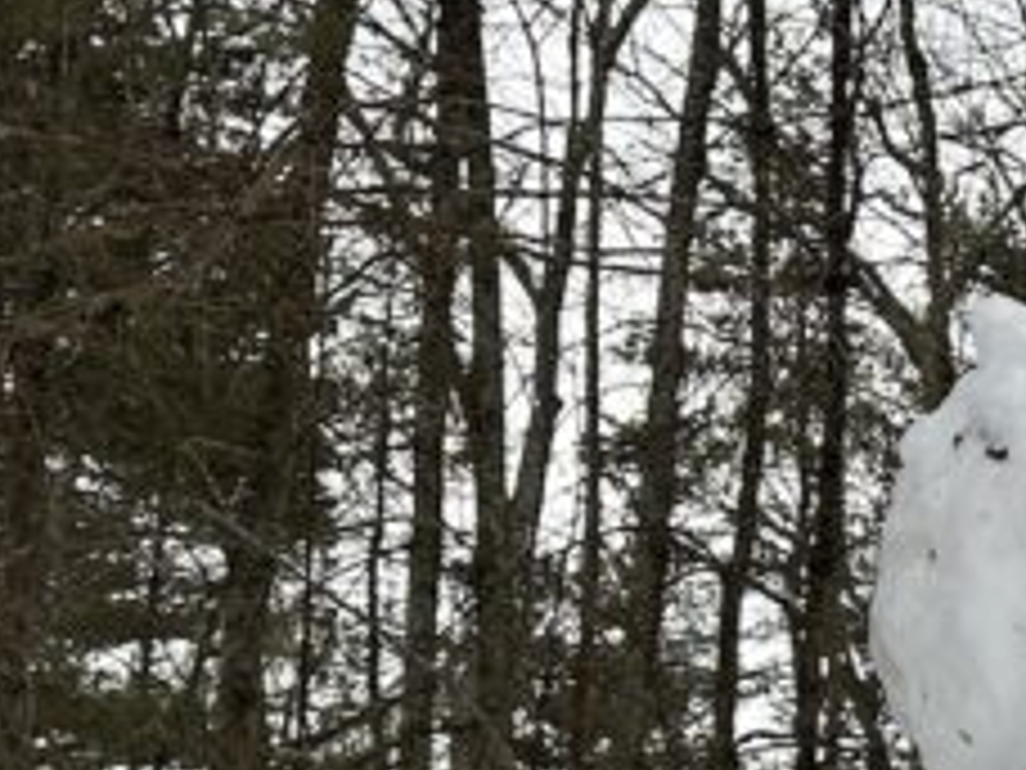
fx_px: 3201
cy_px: 1666
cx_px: 1264
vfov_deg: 11.9
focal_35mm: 108
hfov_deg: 17.3
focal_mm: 6.86
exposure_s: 1/386
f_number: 1.78
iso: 80
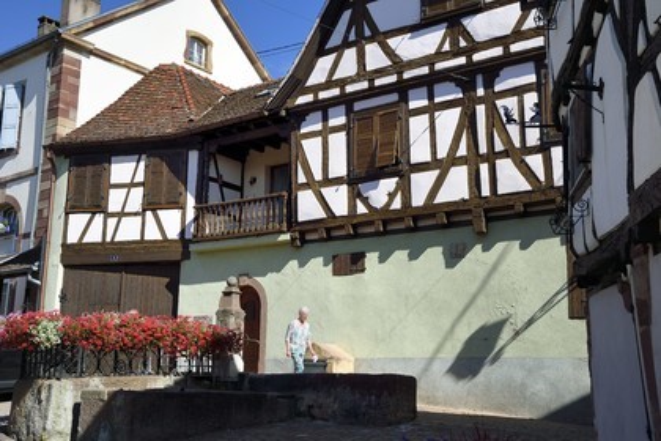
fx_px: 808
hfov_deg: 44.5
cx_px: 330
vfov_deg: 30.5
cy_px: 220
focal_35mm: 44
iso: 200
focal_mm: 44
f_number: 13
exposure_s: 1/250
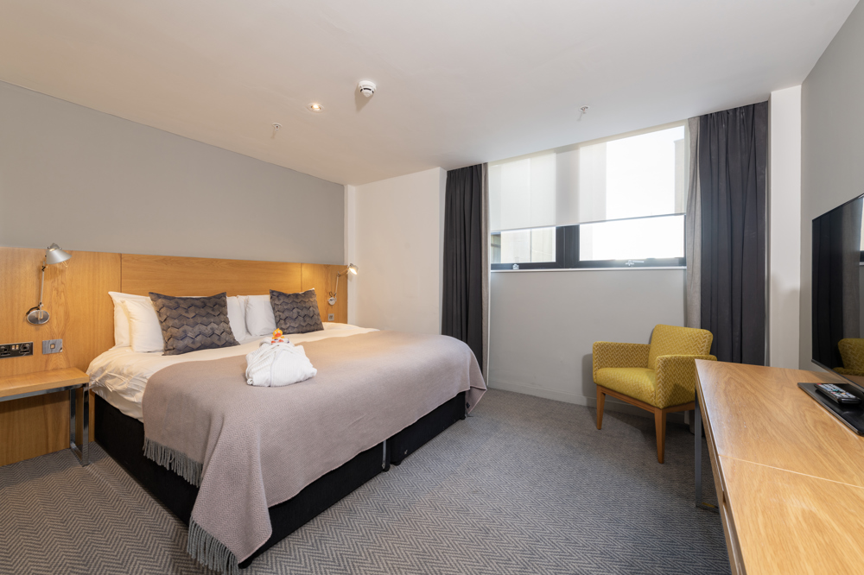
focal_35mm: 14
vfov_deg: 81.2
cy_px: 288
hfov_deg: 104.3
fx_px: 336
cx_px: 432
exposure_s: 1/2
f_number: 11
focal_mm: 14
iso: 100
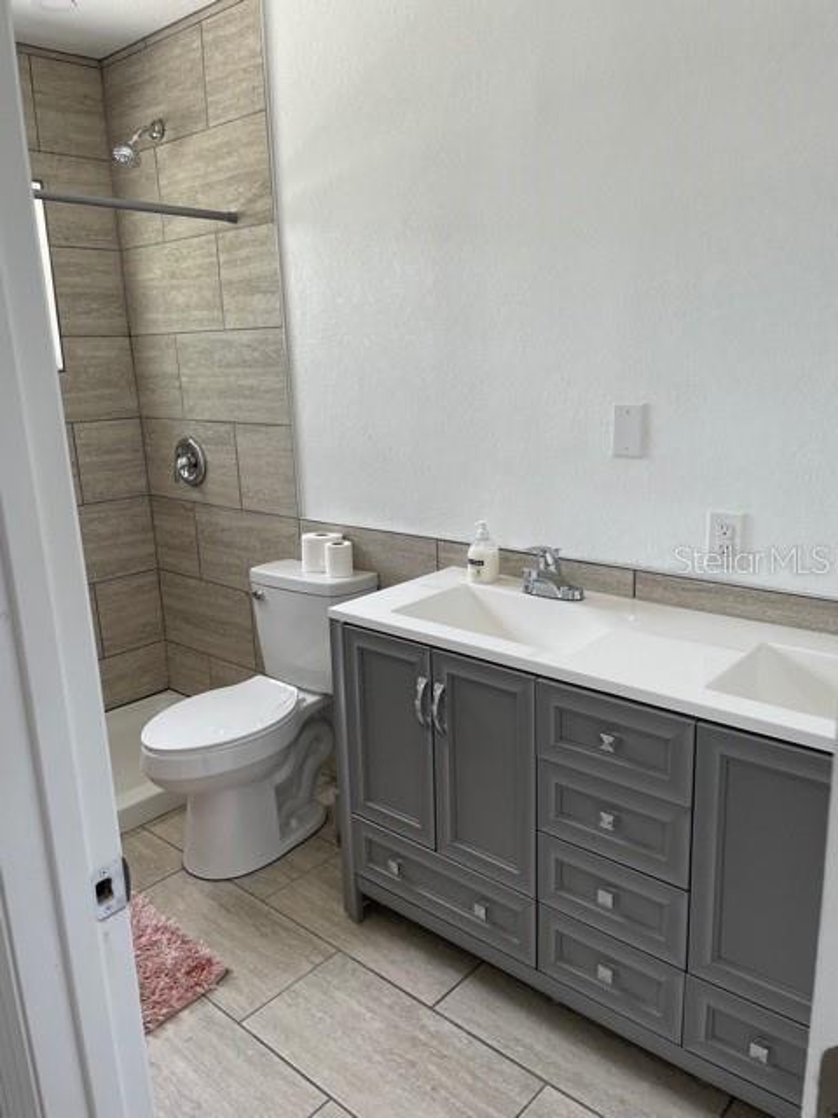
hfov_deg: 53.1
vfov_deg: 67.3
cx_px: 419
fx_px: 839
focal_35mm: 26
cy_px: 559
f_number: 1.6
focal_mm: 4.2
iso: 100
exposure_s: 1/121
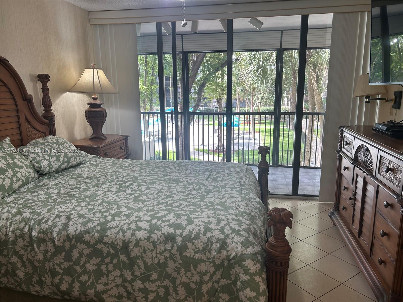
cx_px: 202
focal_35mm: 26
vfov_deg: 53.1
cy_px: 151
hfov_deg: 67.3
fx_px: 303
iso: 40
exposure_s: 1/127
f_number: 1.5
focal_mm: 5.7
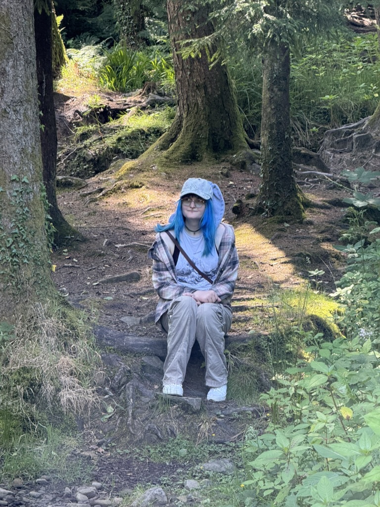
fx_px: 1756
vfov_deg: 16.4
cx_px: 190
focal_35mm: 120
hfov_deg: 12.3
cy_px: 254
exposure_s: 1/99
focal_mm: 15.66
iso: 125
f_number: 2.8
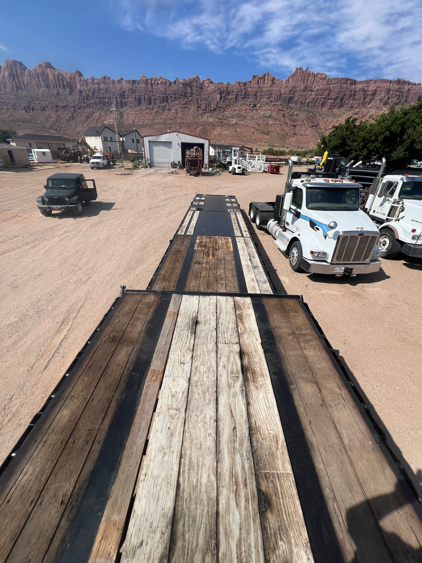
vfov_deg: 106.2
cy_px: 282
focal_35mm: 13
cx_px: 211
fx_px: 211
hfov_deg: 89.9
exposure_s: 1/2320
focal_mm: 1.57
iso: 32
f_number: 1.8
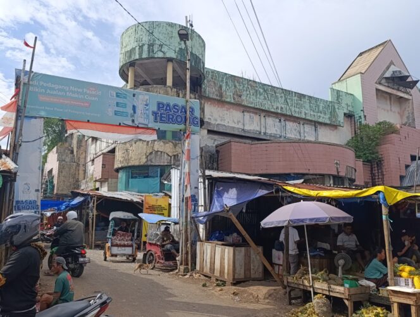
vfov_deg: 59.0
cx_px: 210
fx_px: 279
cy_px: 158
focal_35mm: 23
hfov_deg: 73.8
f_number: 1.6
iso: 50
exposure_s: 1/558
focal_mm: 6.14
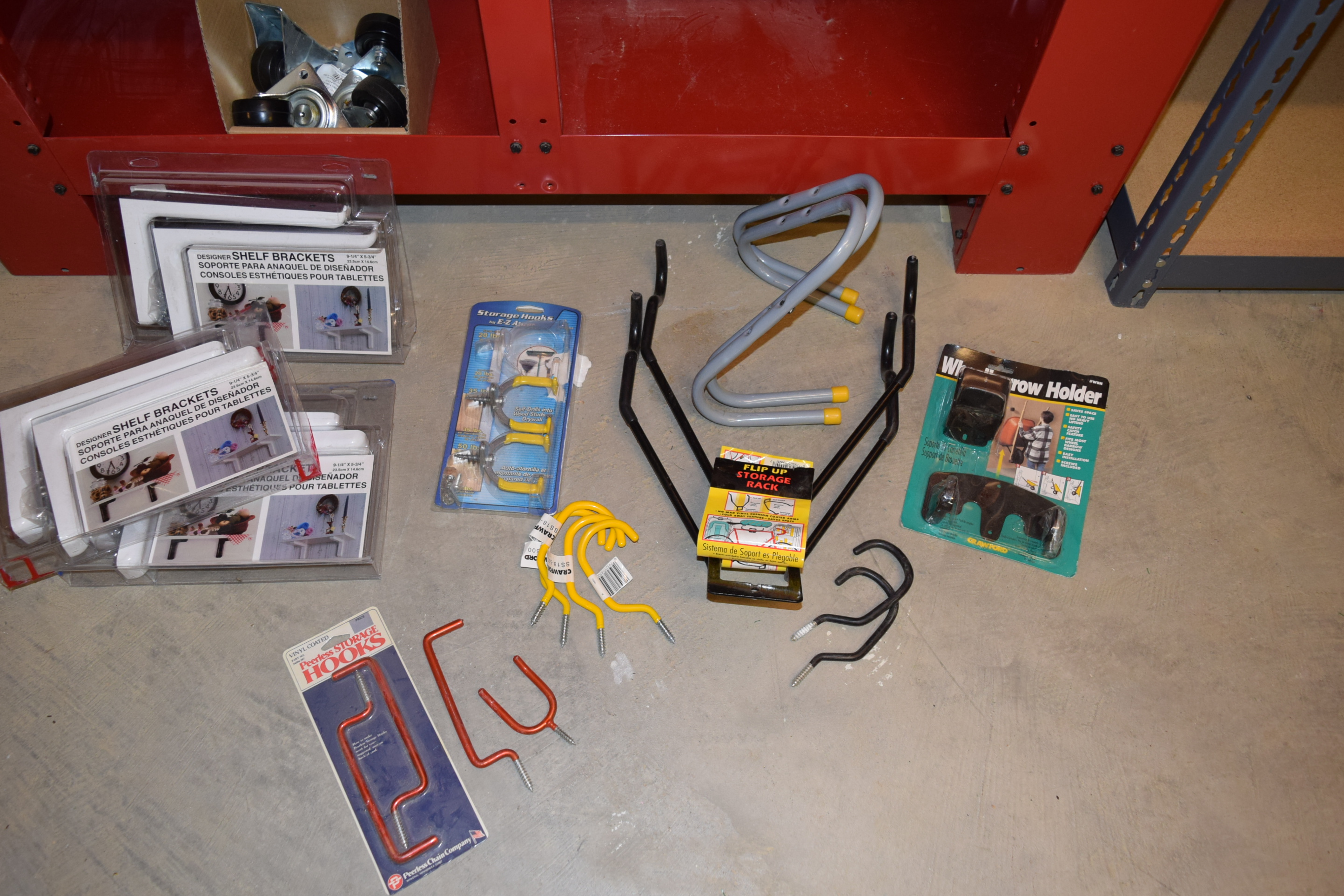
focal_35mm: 28
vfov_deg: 46.4
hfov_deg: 65.5
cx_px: 667
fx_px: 1045
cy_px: 434
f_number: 4.5
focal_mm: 18
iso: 800
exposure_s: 1/80
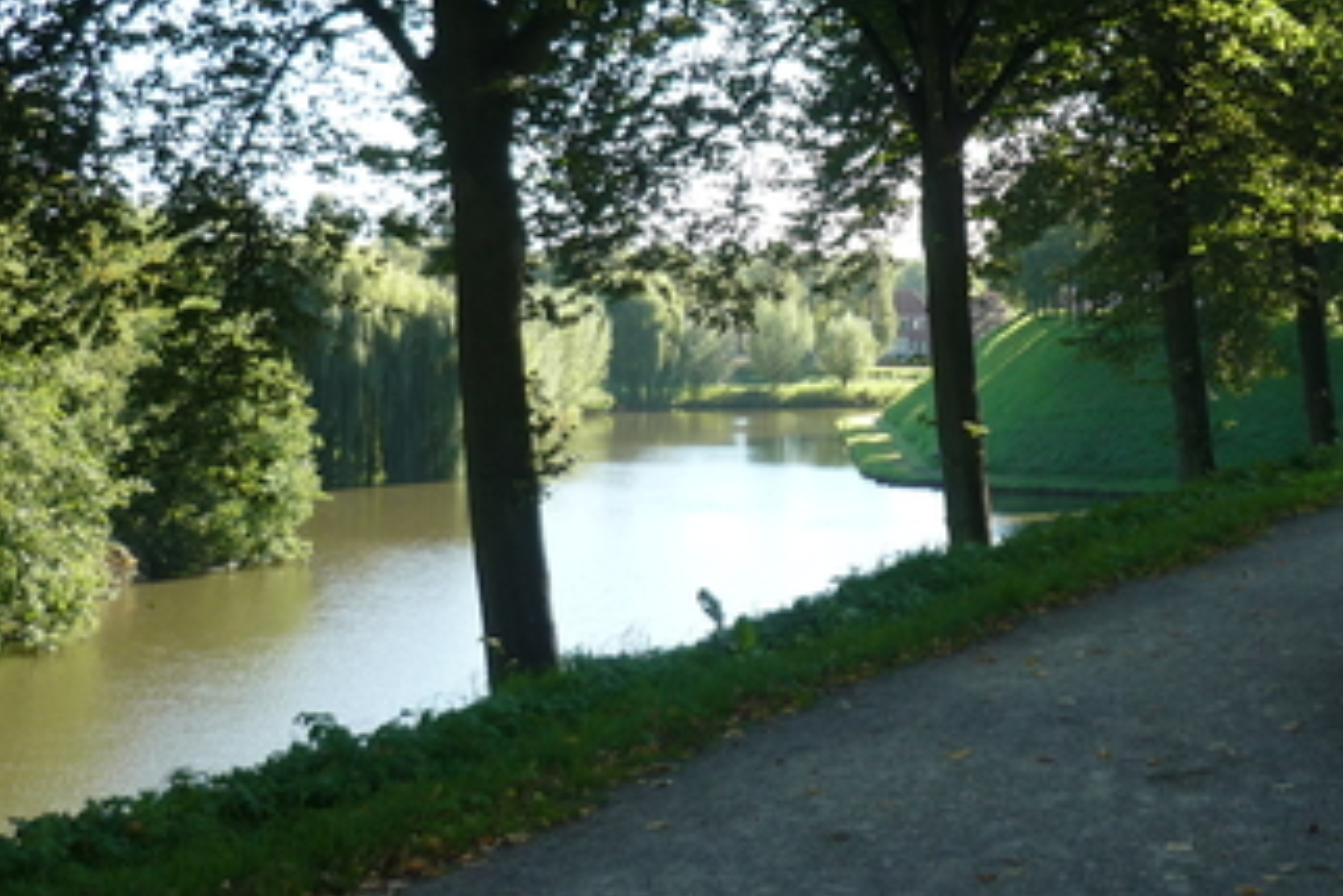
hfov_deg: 31.0
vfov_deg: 21.0
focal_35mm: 64
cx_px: 959
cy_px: 175
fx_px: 2389
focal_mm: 5.5
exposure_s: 1/250
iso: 100
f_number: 2.8
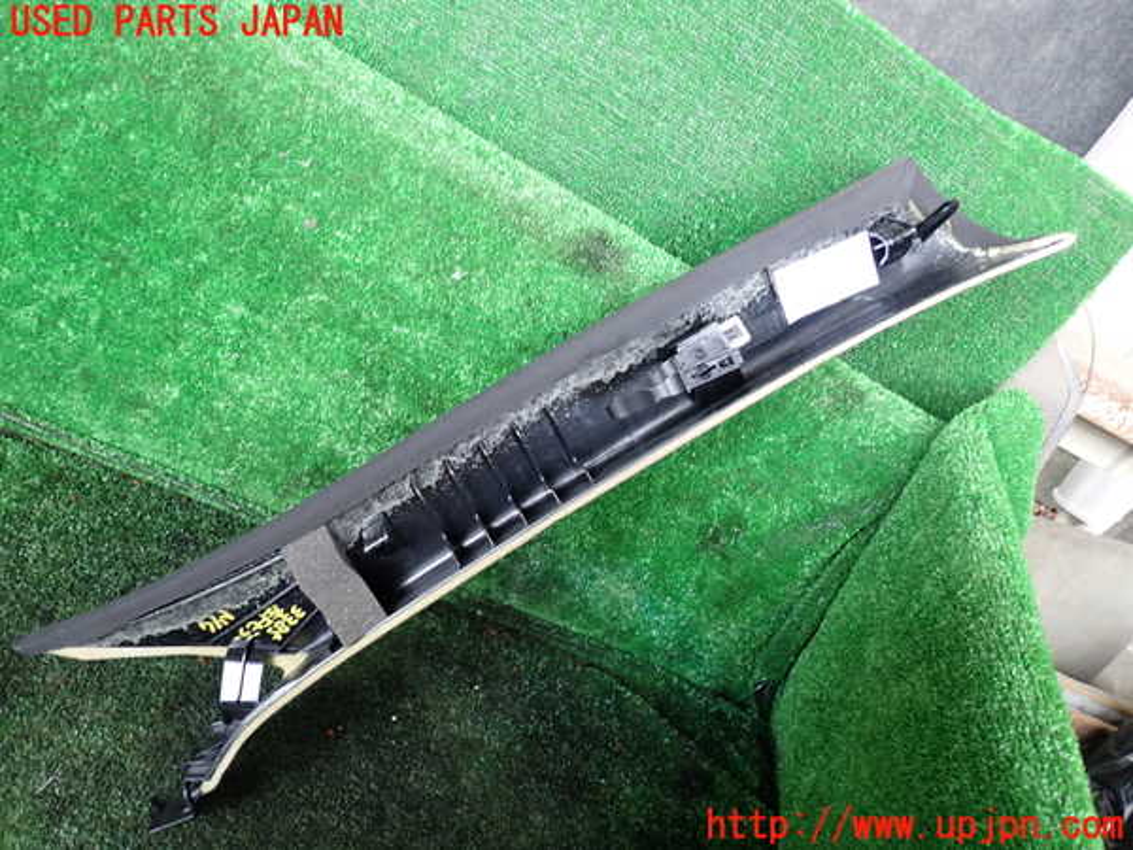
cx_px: 566
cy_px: 425
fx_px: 982
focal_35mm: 30
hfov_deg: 60.0
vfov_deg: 46.8
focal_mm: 5.4
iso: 250
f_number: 2.3
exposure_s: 1/30
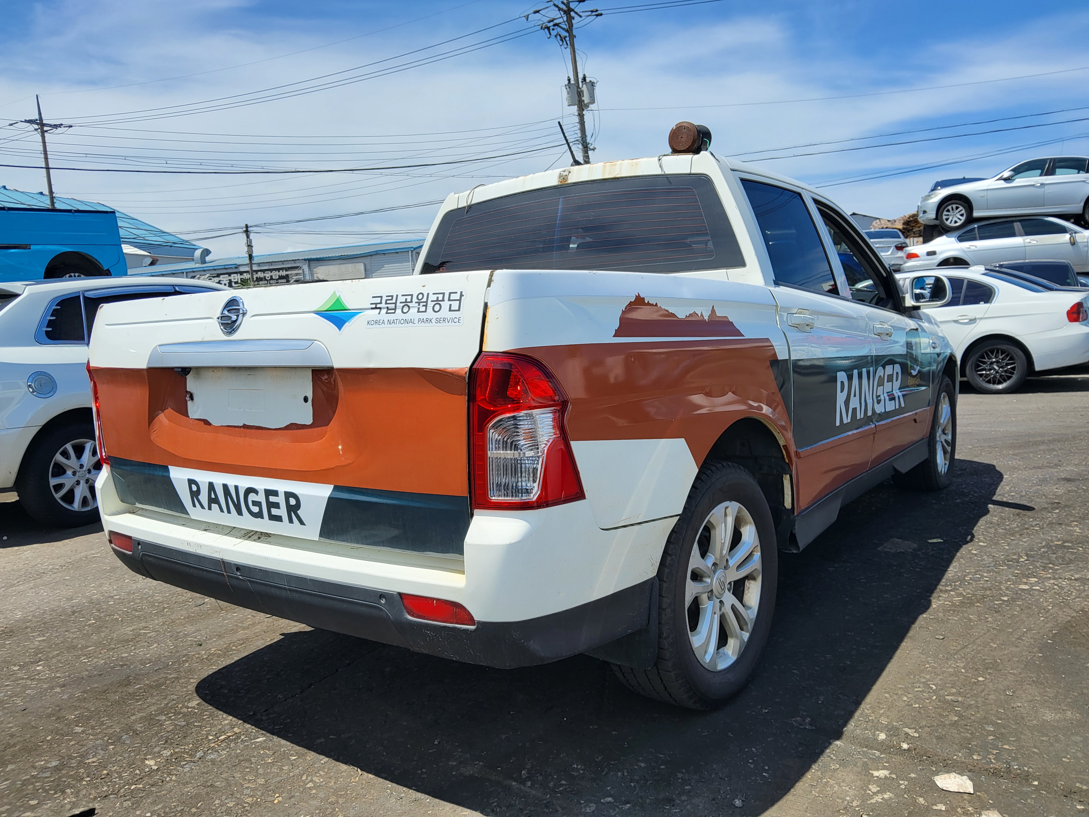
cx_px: 544
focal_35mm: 26
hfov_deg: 67.3
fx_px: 818
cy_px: 408
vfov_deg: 53.1
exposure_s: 1/820
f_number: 1.8
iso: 12
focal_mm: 3.98
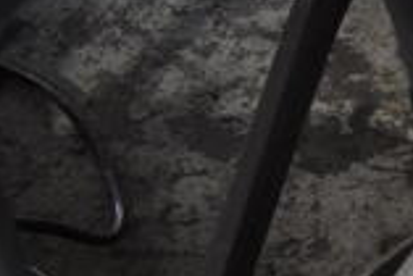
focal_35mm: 105
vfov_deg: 12.1
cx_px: 797
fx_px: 1206
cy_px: 481
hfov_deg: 15.8
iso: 3200
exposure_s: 1/30
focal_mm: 18
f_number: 3.5
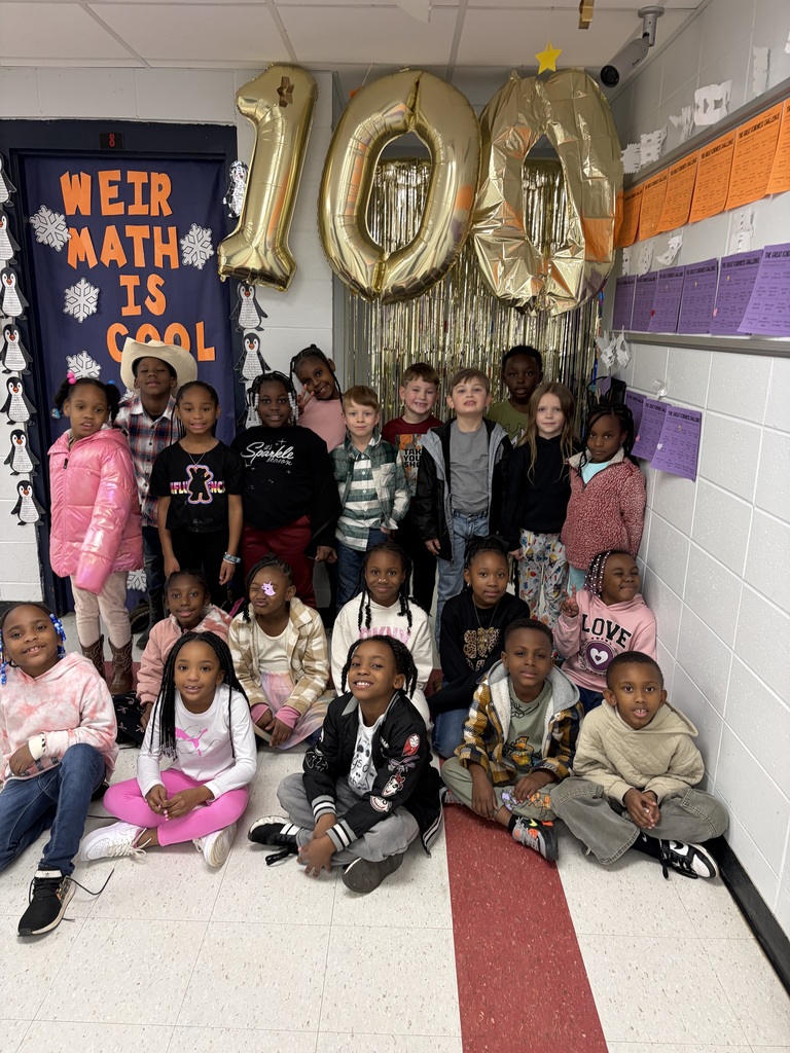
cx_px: 395
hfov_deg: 53.1
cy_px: 526
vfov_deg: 67.3
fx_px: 791
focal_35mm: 26
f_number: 1.6
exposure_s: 1/60
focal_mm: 5.96
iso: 125
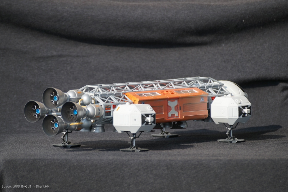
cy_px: 96
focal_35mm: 315
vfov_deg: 4.4
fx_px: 2519
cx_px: 144
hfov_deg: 6.5
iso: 100
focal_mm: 210
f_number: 5.6
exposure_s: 1/500
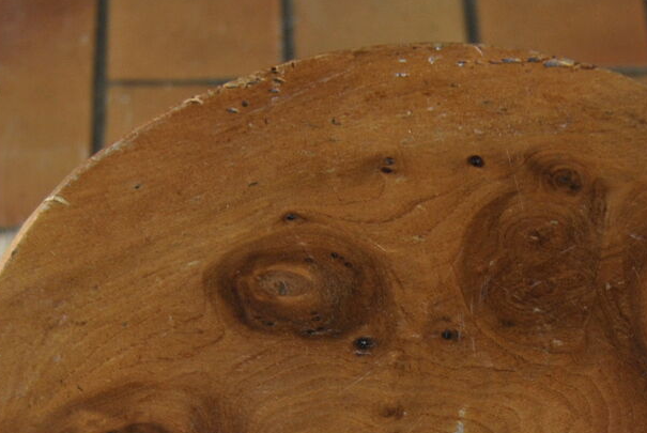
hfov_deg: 21.1
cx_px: 456
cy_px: 543
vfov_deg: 13.8
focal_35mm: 96
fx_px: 1727
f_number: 3.5
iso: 200
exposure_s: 1/40
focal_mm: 20
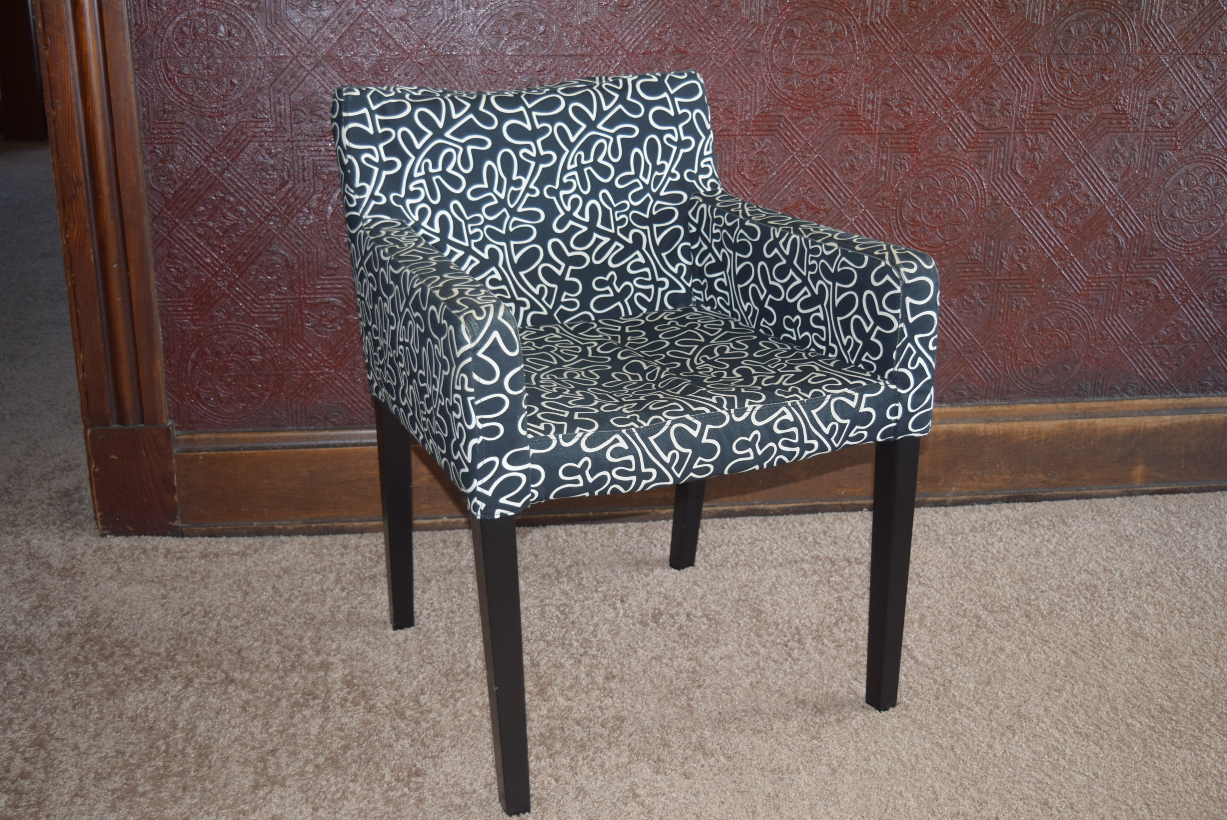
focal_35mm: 40
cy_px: 410
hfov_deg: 47.9
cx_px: 614
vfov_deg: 33.1
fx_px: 1381
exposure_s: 1/60
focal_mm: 27
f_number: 4
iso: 400
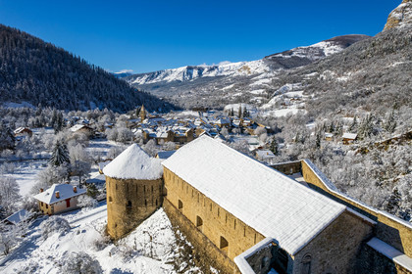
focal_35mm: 22
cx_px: 206
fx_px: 252
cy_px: 137
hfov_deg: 78.6
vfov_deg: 57.2
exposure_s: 1/6400
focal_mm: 8.4
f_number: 2.8
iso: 100
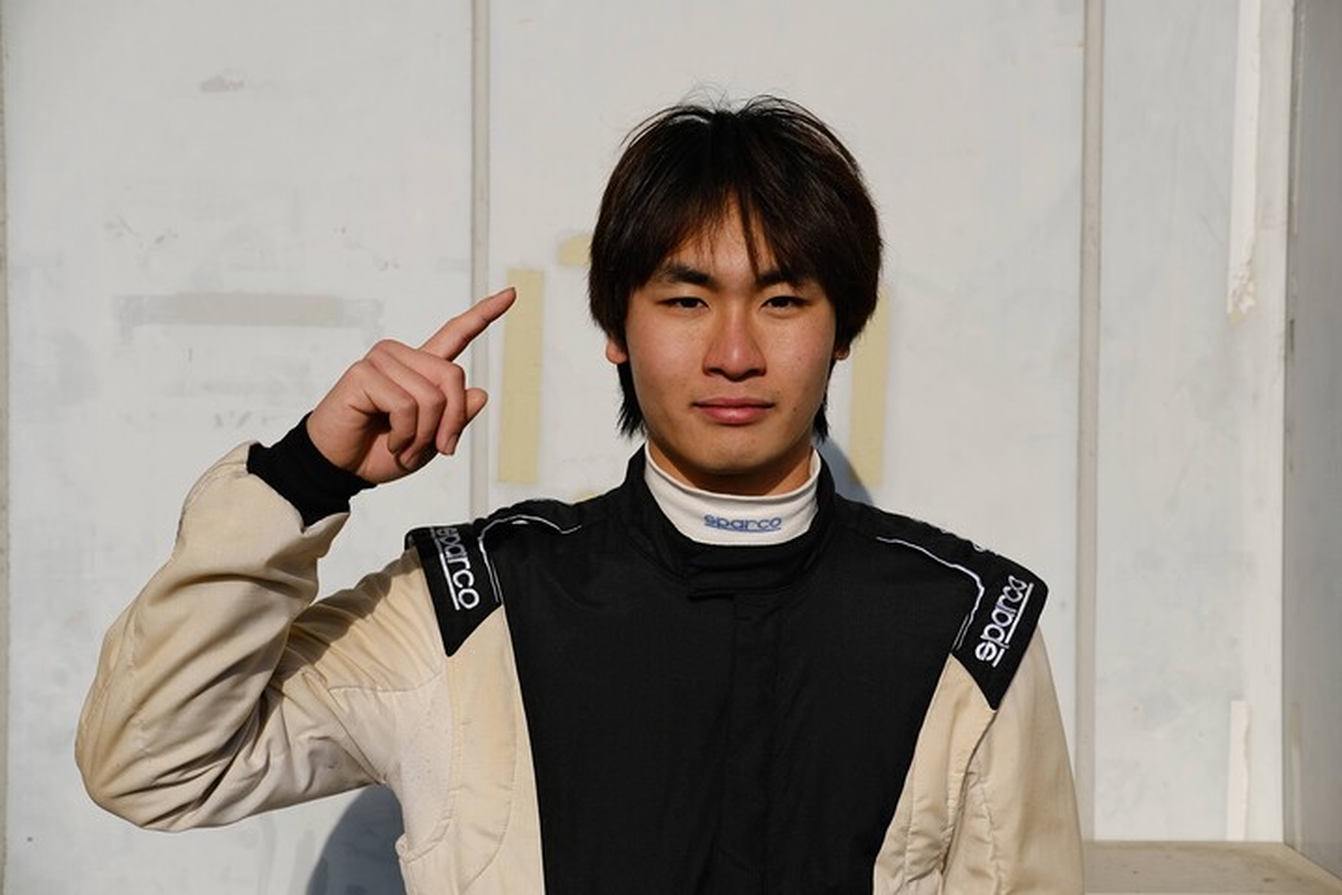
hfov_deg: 37.5
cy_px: 448
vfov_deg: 25.5
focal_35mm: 53
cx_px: 671
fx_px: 1976
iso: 160
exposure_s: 1/2200
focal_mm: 35
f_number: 4.5
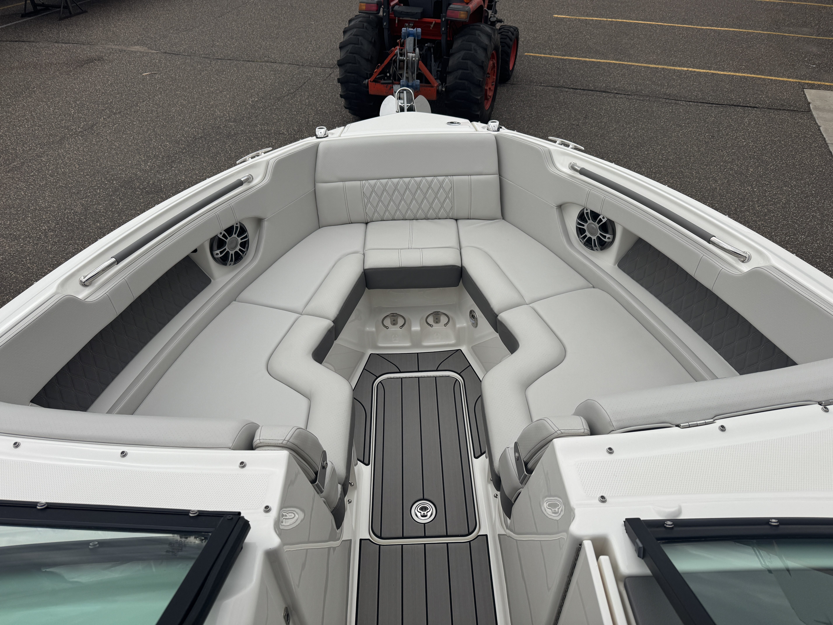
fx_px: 578
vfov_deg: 56.8
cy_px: 312
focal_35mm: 24
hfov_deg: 71.6
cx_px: 416
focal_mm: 6.76
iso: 80
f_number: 1.78
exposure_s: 1/4049
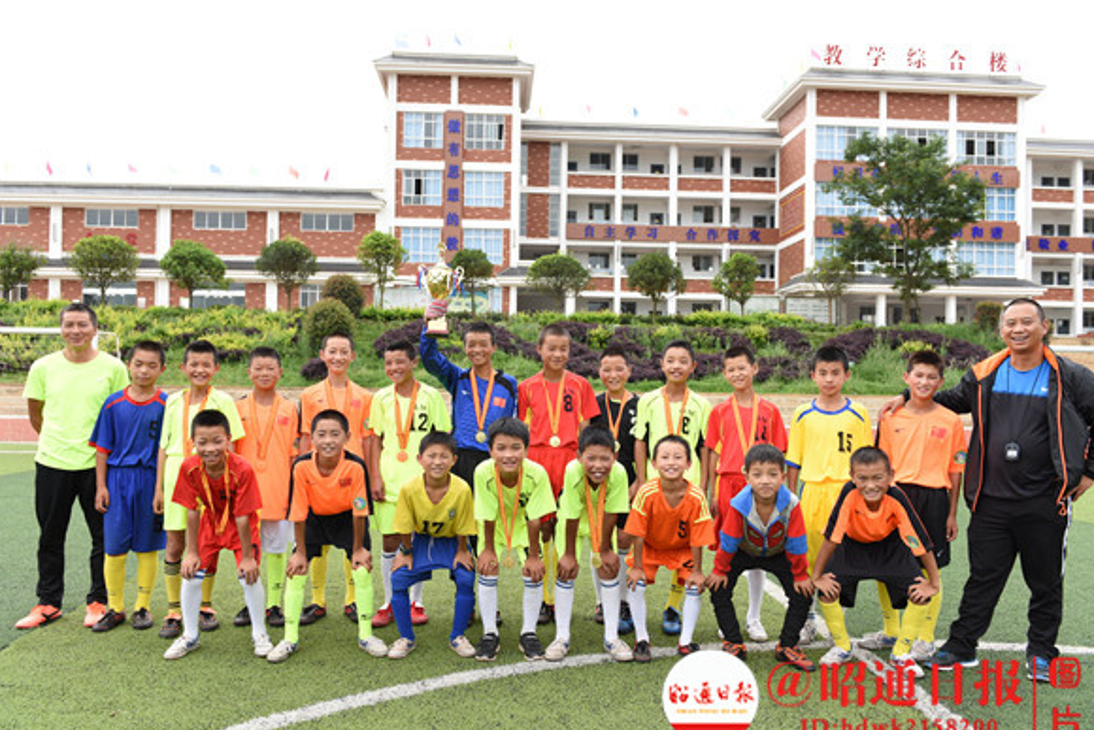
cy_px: 375
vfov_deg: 43.6
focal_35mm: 30
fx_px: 912
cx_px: 541
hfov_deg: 61.9
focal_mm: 29
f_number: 4.5
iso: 64
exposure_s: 1/160
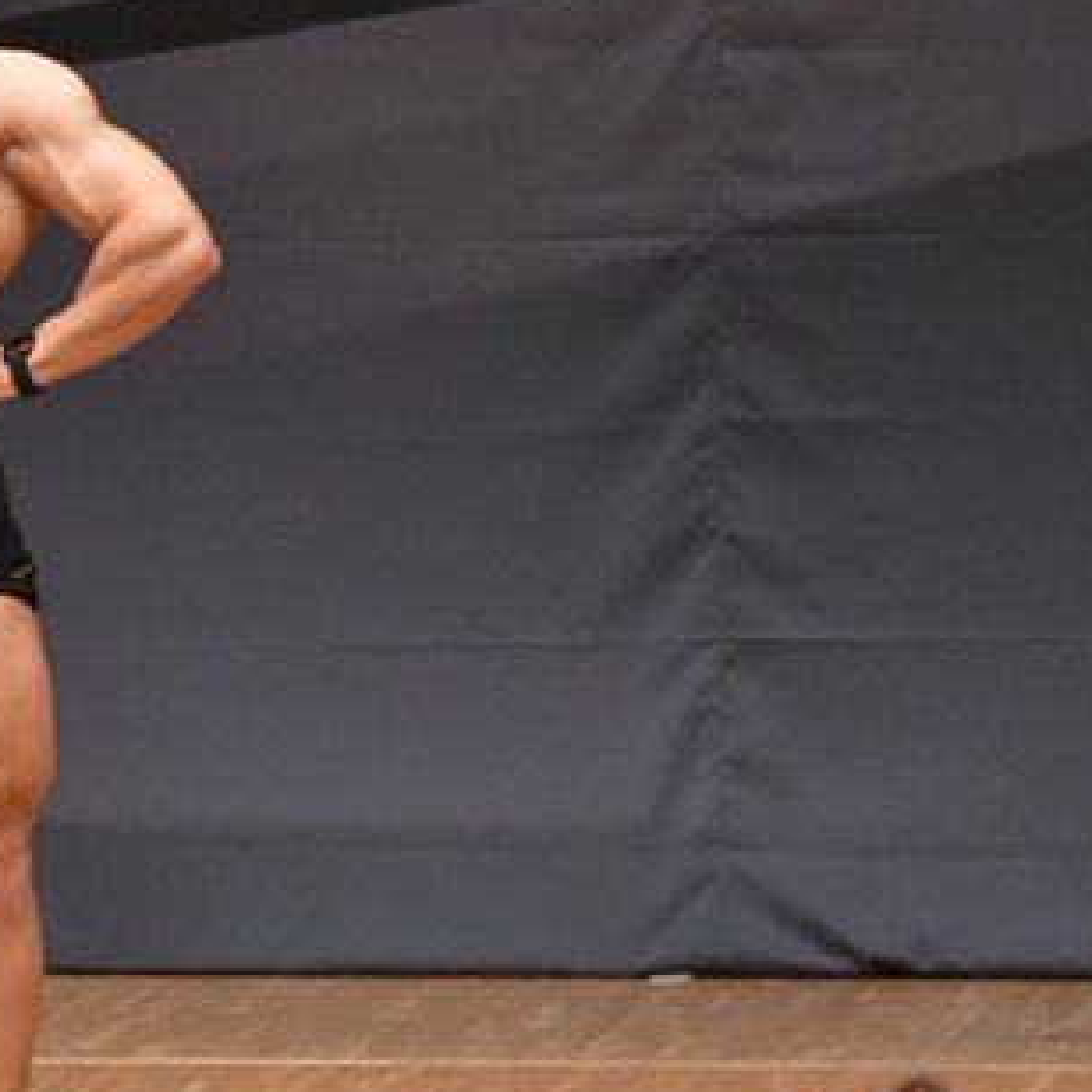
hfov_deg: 3.2
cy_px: 415
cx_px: -154
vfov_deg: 3.2
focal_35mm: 545
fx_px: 19451
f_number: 5.6
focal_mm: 170
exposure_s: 1/400
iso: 6400
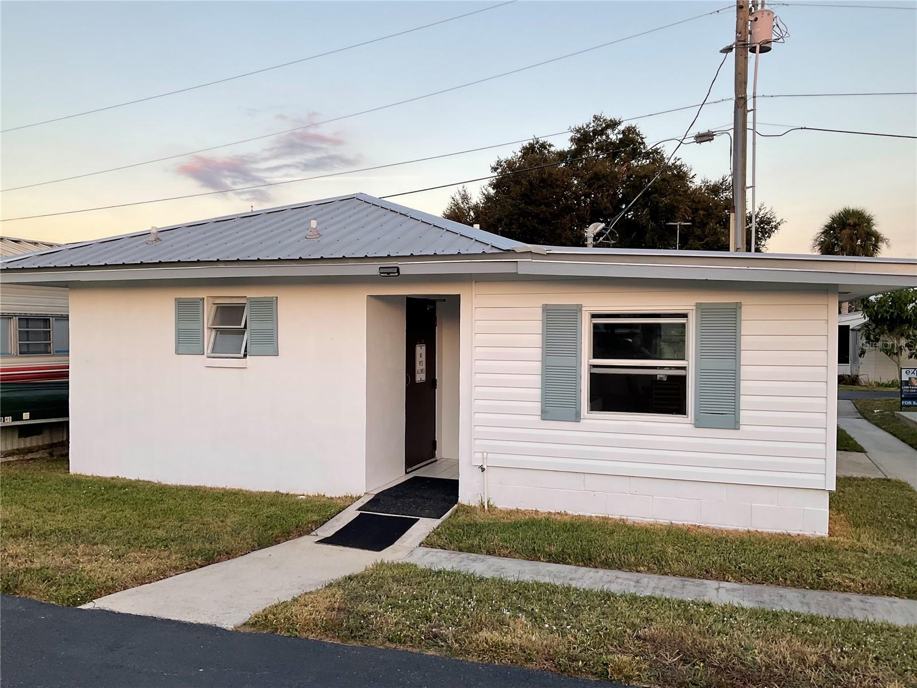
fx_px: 768
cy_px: 344
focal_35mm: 29
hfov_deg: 61.7
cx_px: 458
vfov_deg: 48.2
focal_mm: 3
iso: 16
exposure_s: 1/136
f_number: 1.8
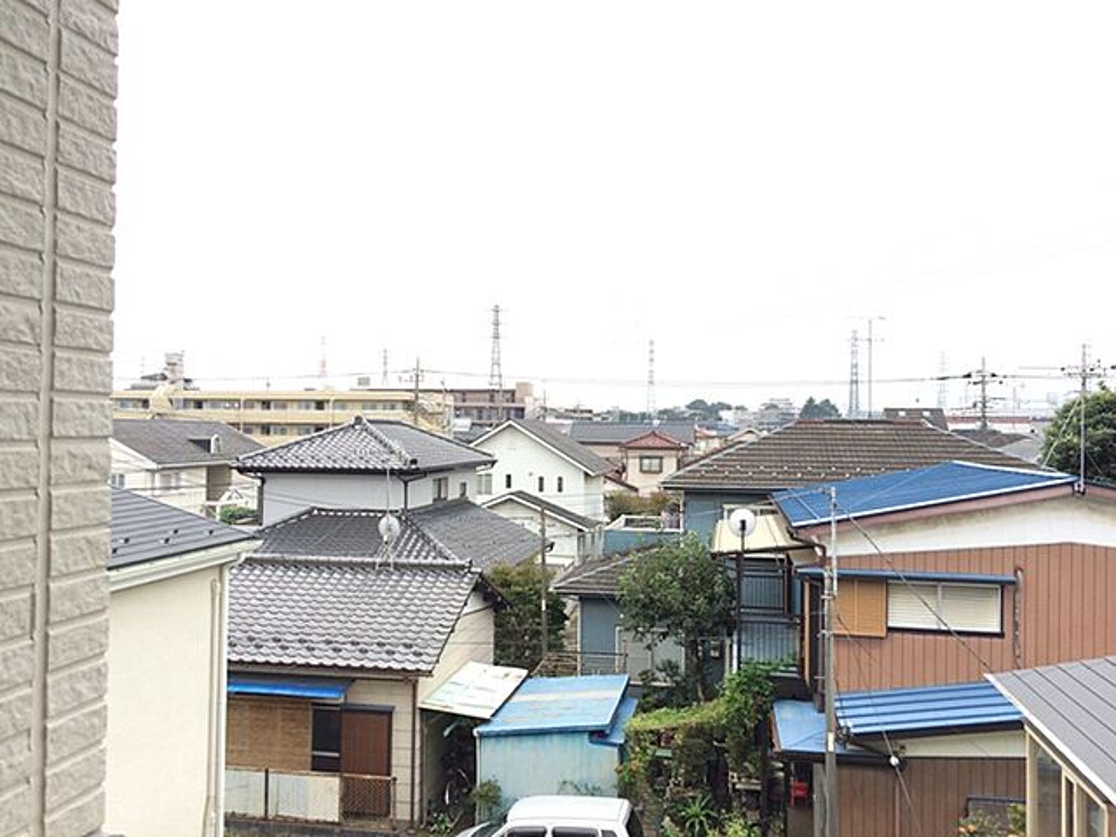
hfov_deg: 61.7
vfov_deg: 48.2
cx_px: 558
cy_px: 418
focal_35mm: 29
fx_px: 935
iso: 32
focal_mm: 4.15
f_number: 2.2
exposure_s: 1/281
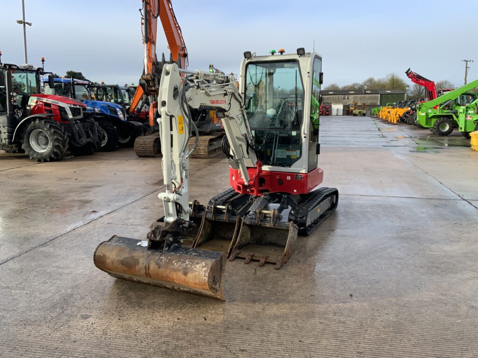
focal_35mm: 29
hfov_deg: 61.7
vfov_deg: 48.2
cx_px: 239
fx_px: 400
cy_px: 179
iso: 16
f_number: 1.8
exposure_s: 1/642
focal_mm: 3
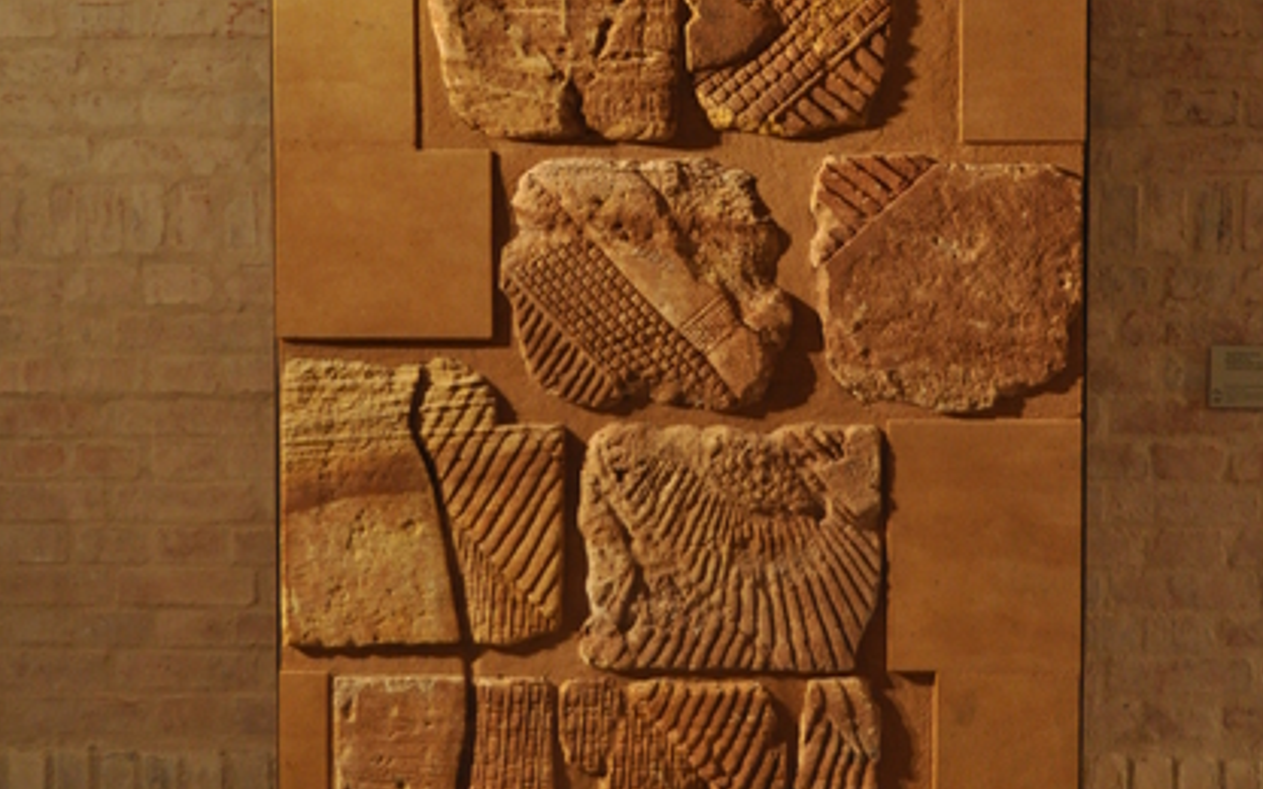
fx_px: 2341
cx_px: 618
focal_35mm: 68
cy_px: 228
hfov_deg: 30.2
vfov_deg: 19.1
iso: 1000
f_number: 4
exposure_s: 1/60
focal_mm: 28
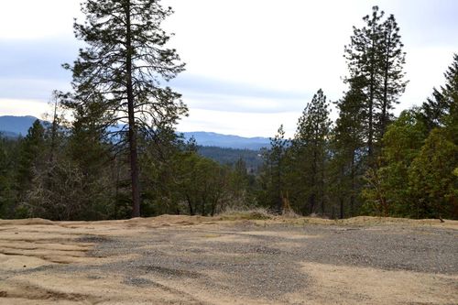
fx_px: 496
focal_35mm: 39
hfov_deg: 49.6
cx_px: 229
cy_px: 152
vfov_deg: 34.2
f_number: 6.3
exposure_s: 1/200
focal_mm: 26
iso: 100
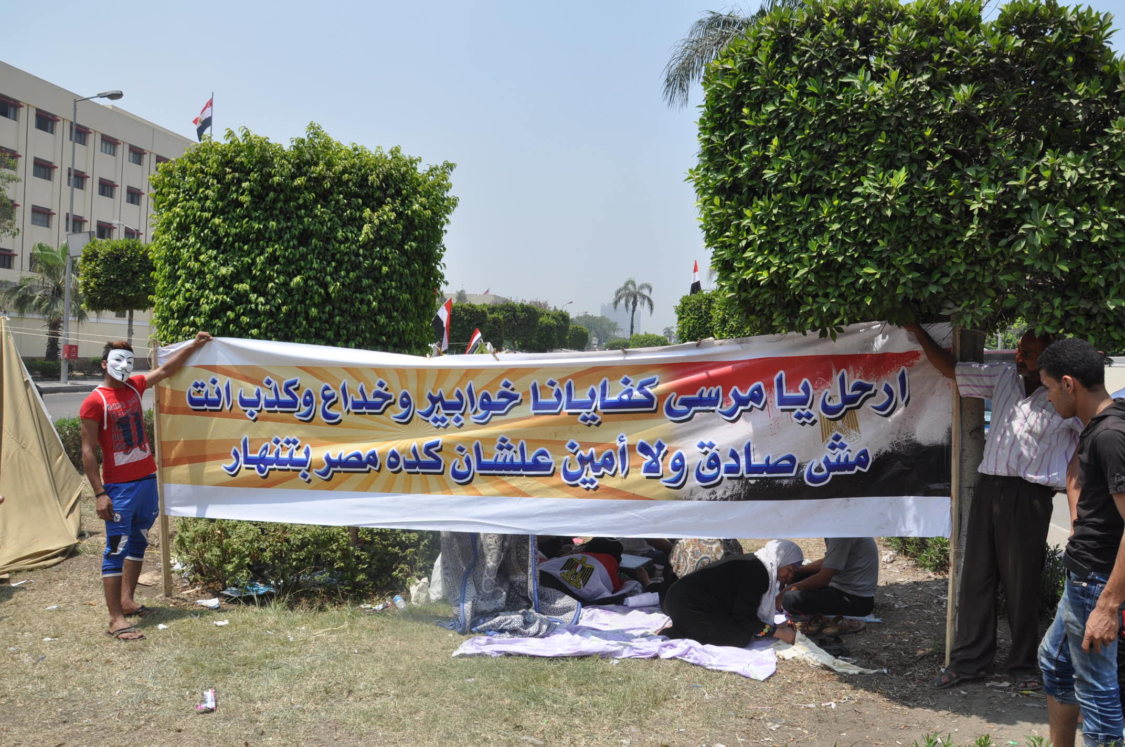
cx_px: 562
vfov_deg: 47.8
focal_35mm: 27
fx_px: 843
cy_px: 374
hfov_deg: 67.4
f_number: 9
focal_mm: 18
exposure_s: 1/320
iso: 250
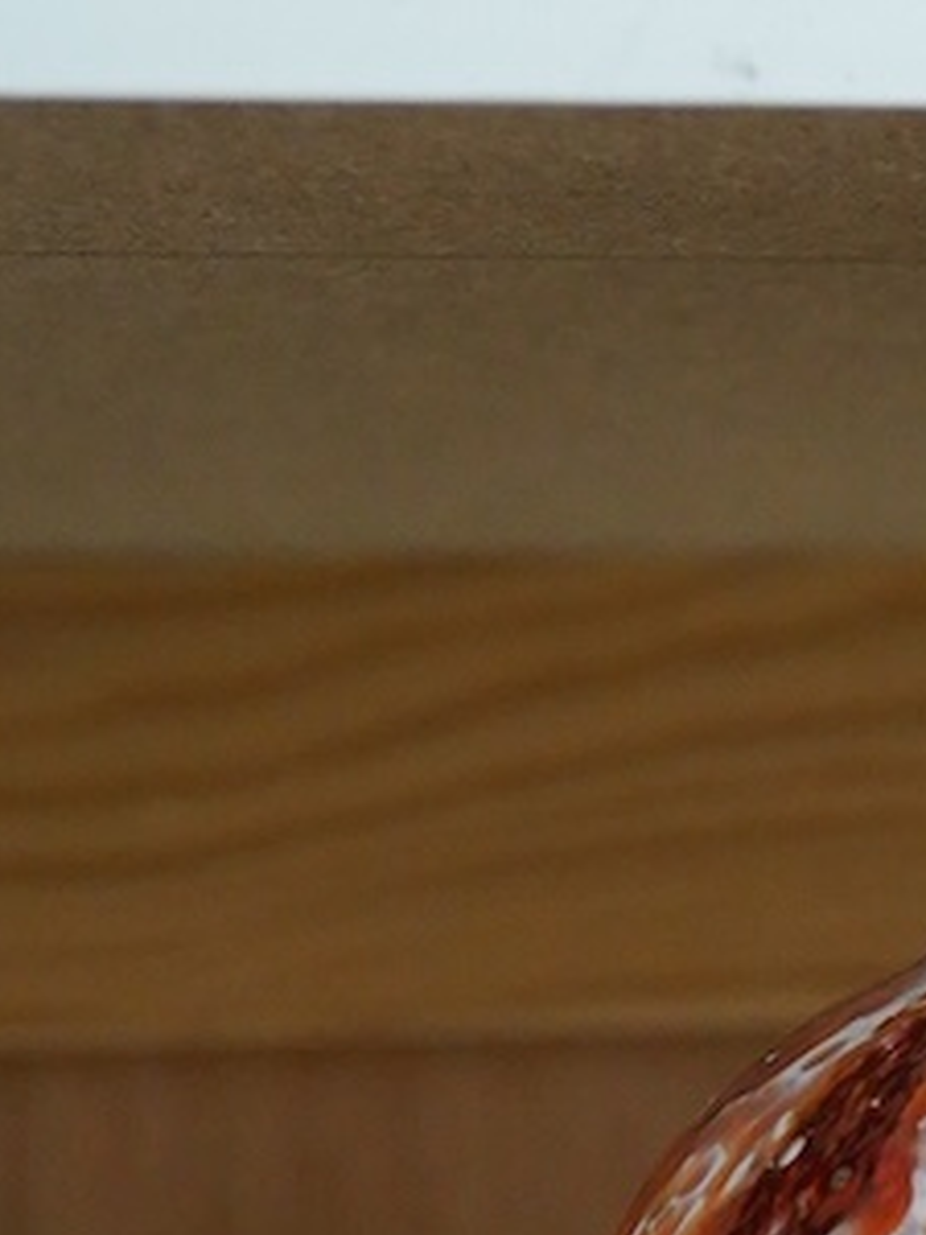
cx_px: 1309
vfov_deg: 11.7
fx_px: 5778
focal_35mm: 162
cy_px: 1785
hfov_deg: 9.0
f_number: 8
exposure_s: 1/250
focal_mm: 30
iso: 3200
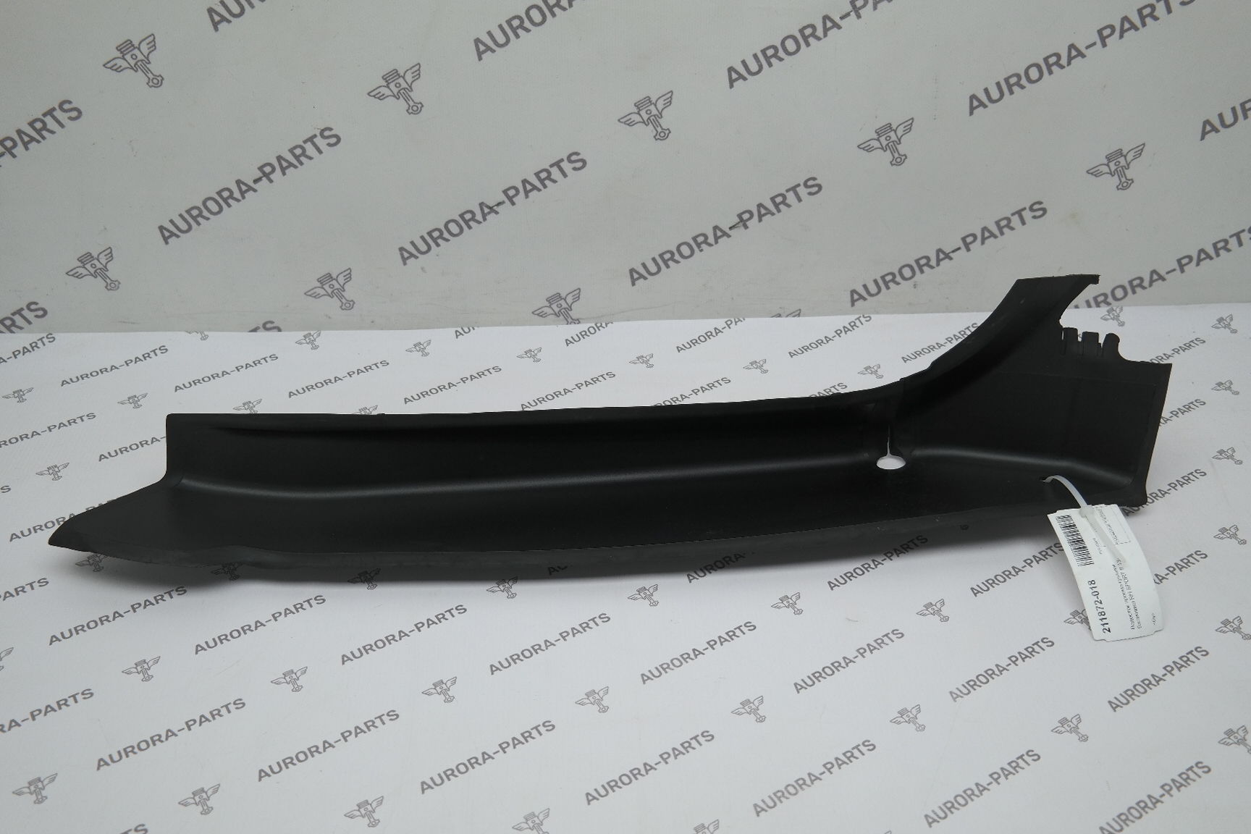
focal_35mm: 36
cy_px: 417
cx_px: 626
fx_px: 1251
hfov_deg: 53.1
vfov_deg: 36.9
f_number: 4
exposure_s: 1/100
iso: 200
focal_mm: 24
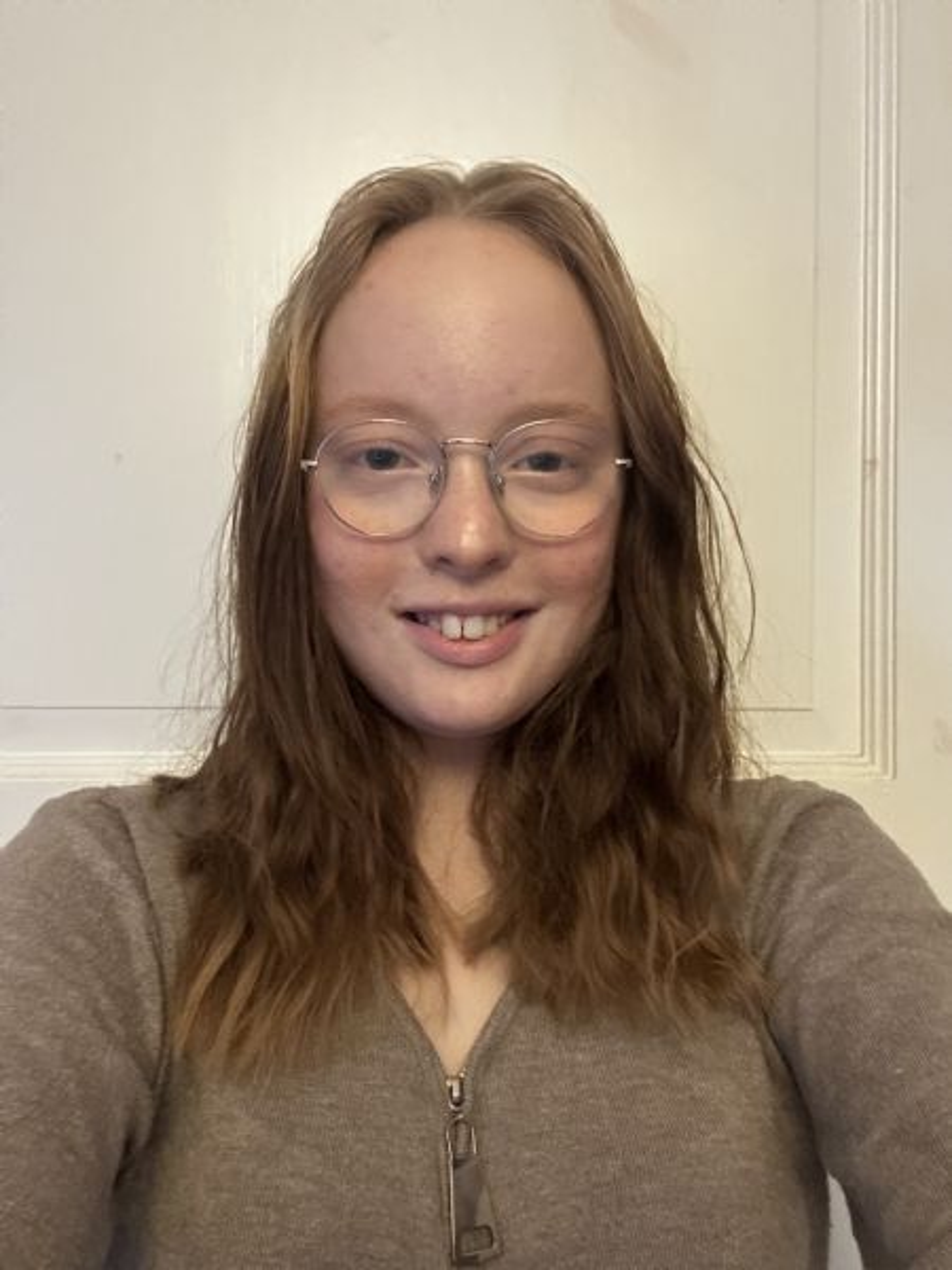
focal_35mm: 30
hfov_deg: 46.8
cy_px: 635
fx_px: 1100
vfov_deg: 60.0
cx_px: 476
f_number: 1.9
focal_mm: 2.69
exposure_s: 1/30
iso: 500
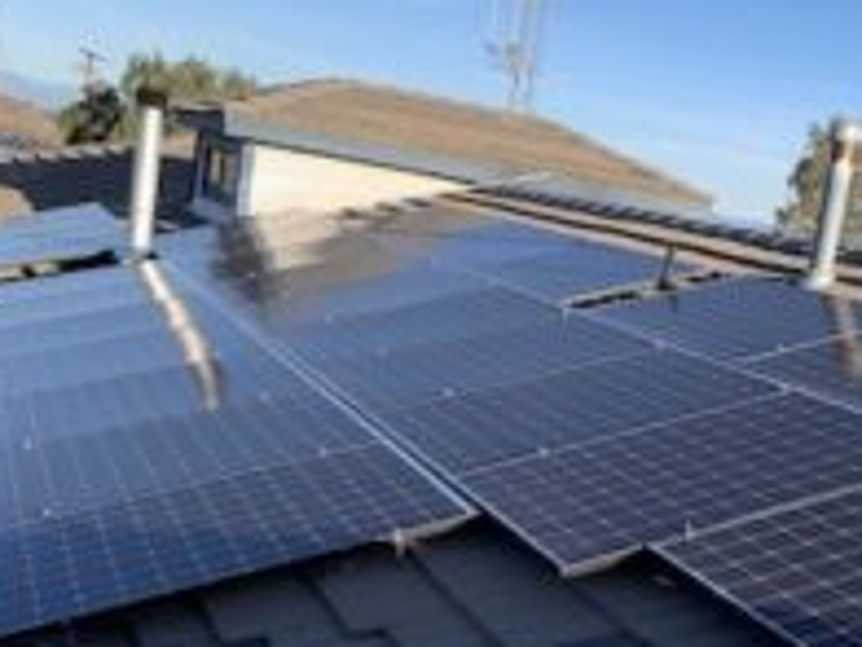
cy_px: 484
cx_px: 537
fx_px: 1270
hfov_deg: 37.3
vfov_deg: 28.2
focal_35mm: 51
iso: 25
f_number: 1.8
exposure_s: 1/1220
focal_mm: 4.25
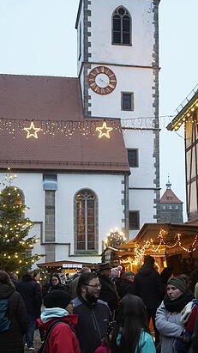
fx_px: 476
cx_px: 144
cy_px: 238
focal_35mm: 51
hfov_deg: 23.3
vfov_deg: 40.0
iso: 3200
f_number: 4
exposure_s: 1/160
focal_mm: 32
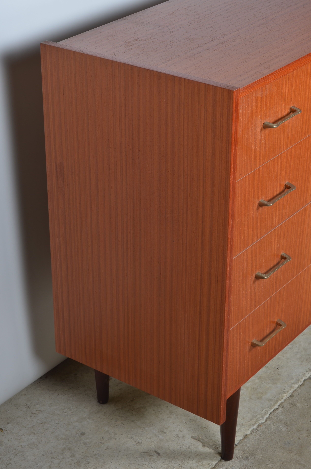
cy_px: 234
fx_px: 976
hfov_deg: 18.1
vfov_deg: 27.0
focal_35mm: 75
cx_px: 156
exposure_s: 1/125
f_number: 11
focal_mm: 50
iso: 100
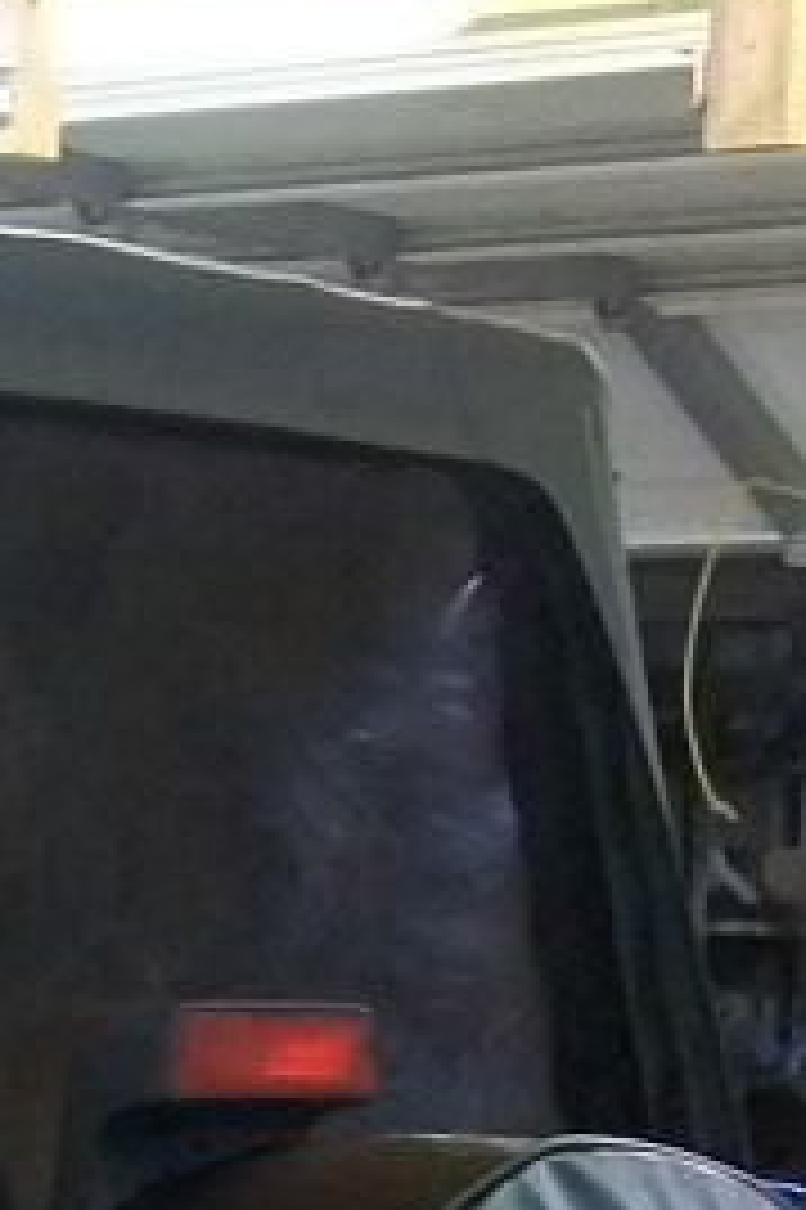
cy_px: 1880
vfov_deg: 11.1
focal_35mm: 178
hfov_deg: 6.9
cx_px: -1621
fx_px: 5985
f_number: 2.7
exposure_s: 1/13
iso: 160
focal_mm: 6
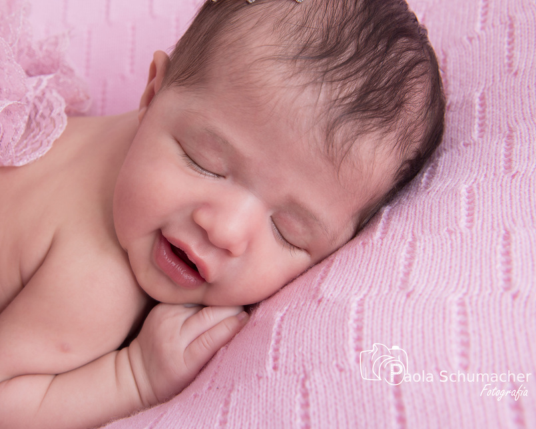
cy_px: 194
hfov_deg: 33.4
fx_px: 888
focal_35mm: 56
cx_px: 197
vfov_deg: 27.1
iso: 200
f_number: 8
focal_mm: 40
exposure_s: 1/160
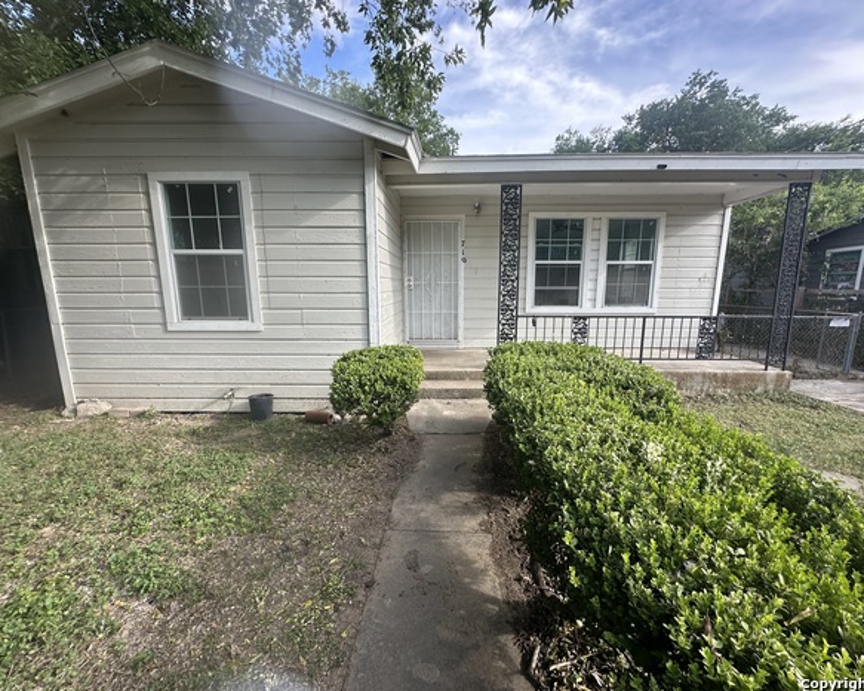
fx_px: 383
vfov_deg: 84.0
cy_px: 354
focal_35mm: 15
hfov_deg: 96.8
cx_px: 445
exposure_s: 1/380
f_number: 2.2
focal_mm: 2.22
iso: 40
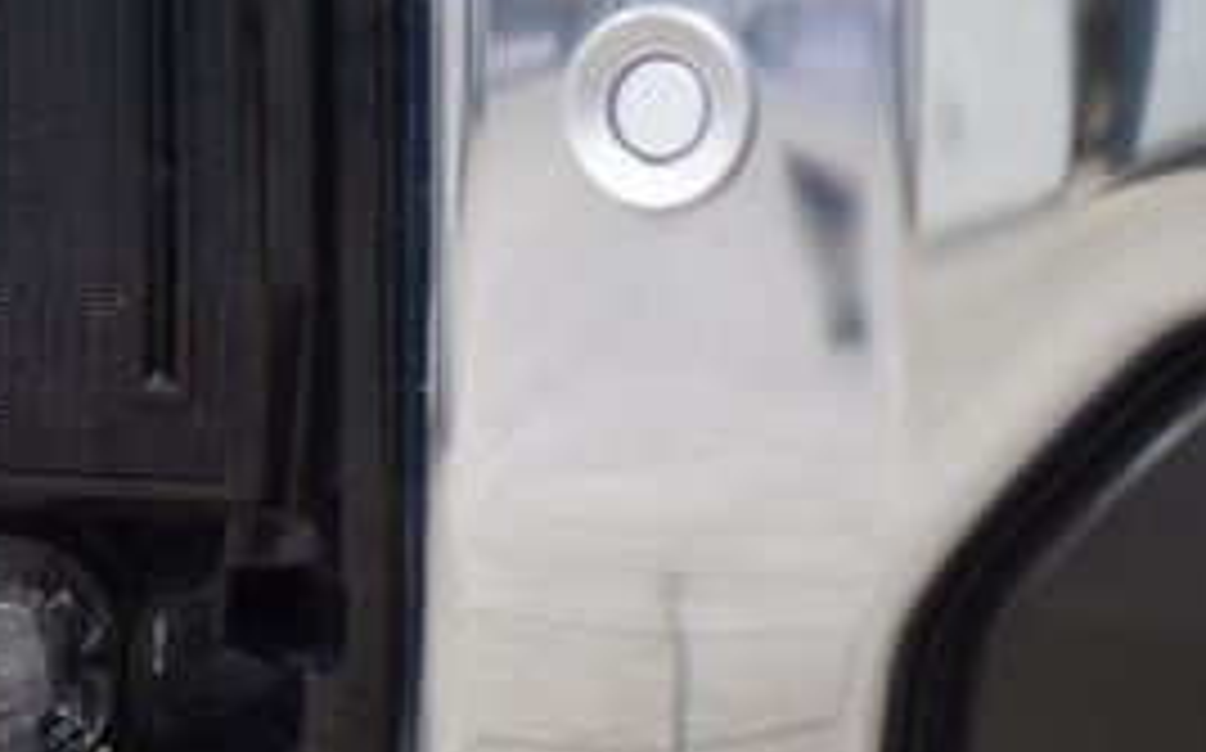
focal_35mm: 256
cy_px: 705
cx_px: 81
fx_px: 8407
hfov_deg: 8.2
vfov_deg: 5.1
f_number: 2.8
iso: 1600
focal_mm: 70
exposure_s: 1/100
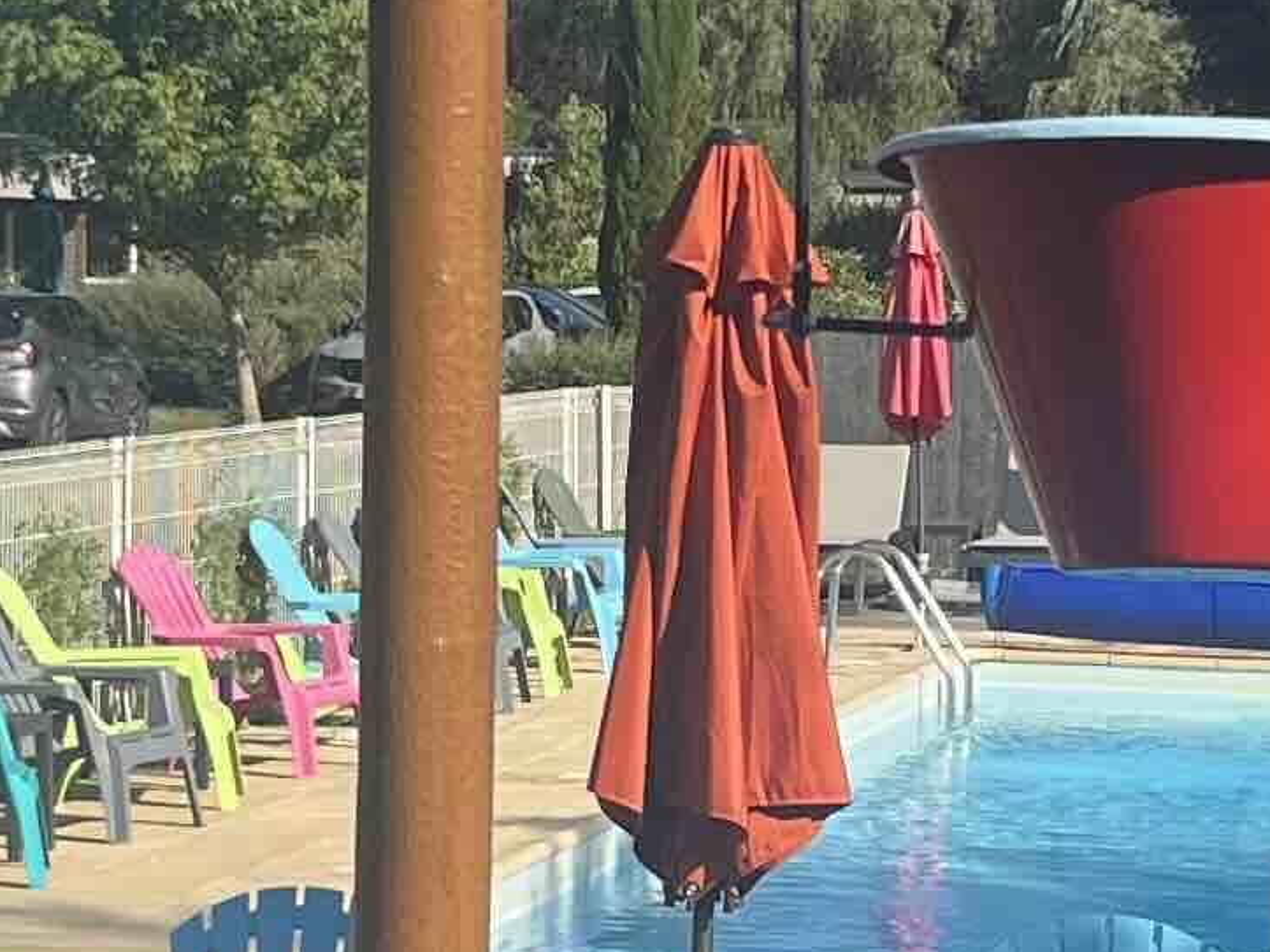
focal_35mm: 145
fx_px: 5319
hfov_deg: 13.6
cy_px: 286
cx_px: 559
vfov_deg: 10.2
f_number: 1.5
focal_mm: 5.7
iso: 50
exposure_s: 1/3460
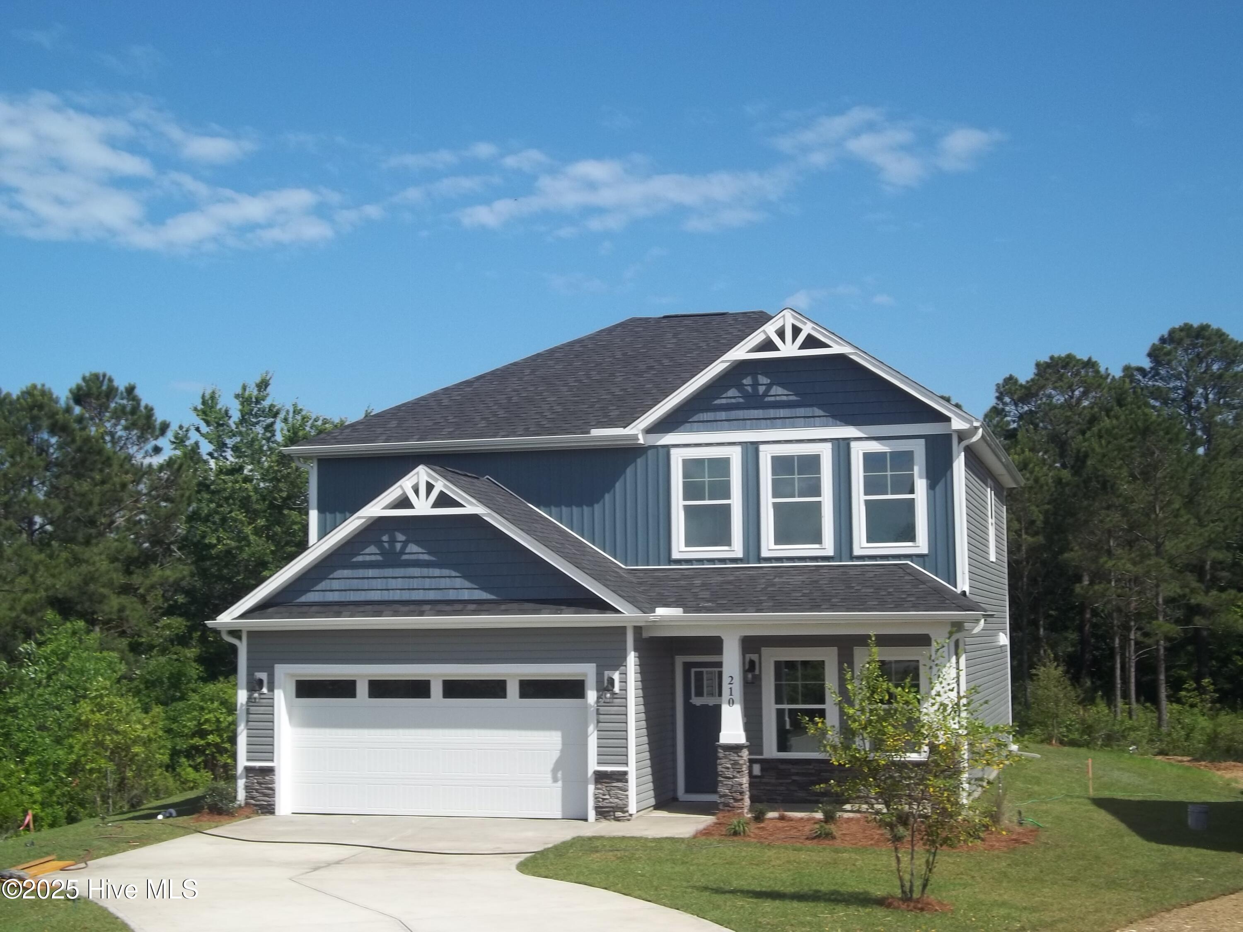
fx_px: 1760
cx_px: 622
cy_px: 466
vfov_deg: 29.7
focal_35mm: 49
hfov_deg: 38.9
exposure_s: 1/125
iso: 64
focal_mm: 8.8
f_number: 11.1
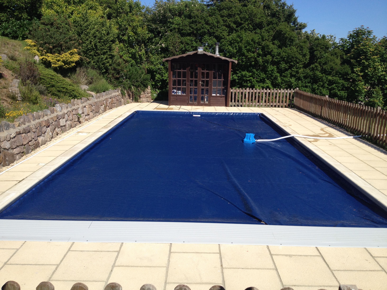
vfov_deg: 40.7
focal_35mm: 35
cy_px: 145
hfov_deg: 52.6
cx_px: 194
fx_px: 391
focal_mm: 4.28
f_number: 2.4
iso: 64
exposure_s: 1/2123
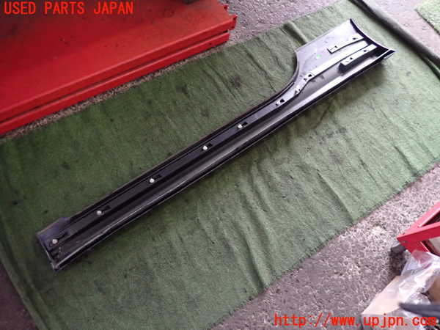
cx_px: 220
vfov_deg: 54.9
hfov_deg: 69.4
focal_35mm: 25
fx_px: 318
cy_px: 165
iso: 640
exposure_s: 1/30
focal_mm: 4.5
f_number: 2
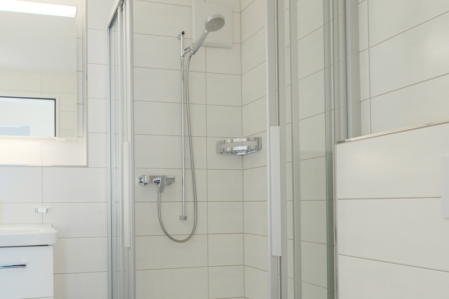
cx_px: 94
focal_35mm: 25
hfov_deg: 65.5
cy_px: 201
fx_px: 312
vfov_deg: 50.3
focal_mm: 10
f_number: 4
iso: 125
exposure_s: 1/17
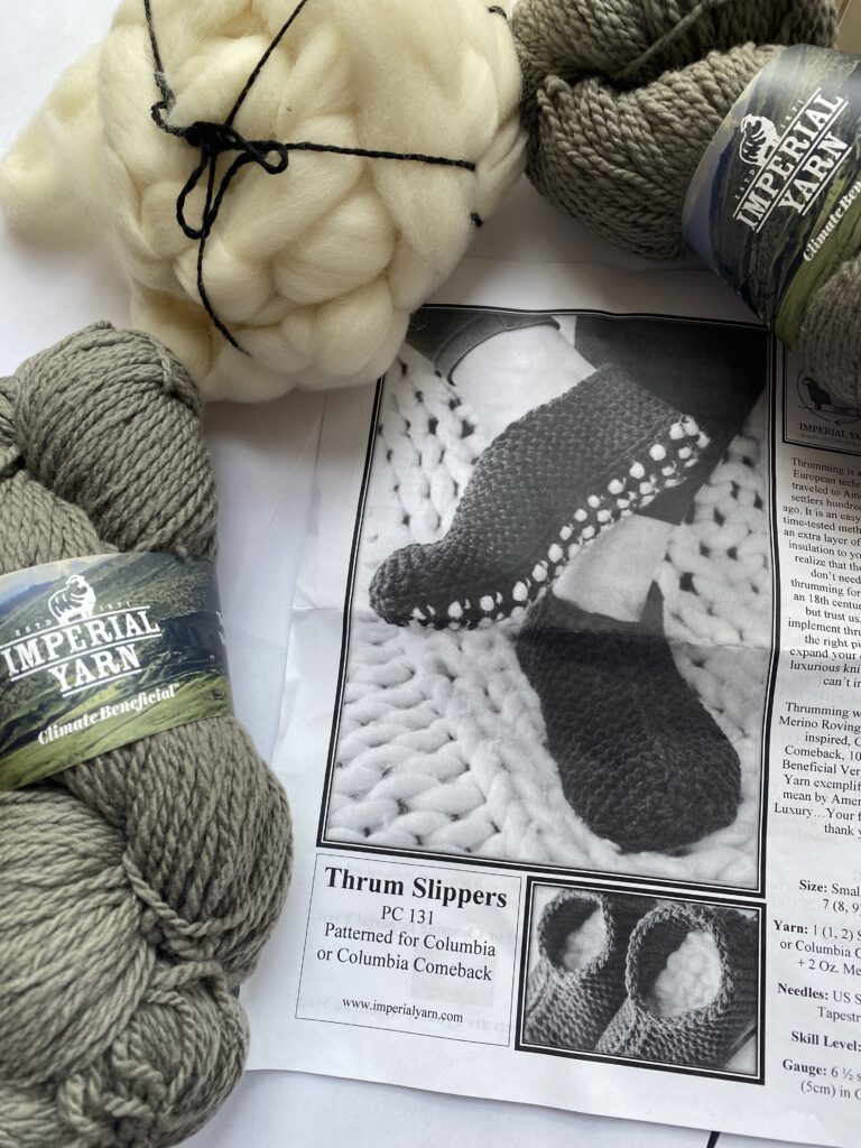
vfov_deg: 67.3
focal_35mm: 26
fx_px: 862
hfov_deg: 53.1
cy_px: 574
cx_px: 430
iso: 80
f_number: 1.8
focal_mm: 4.25
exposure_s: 1/120
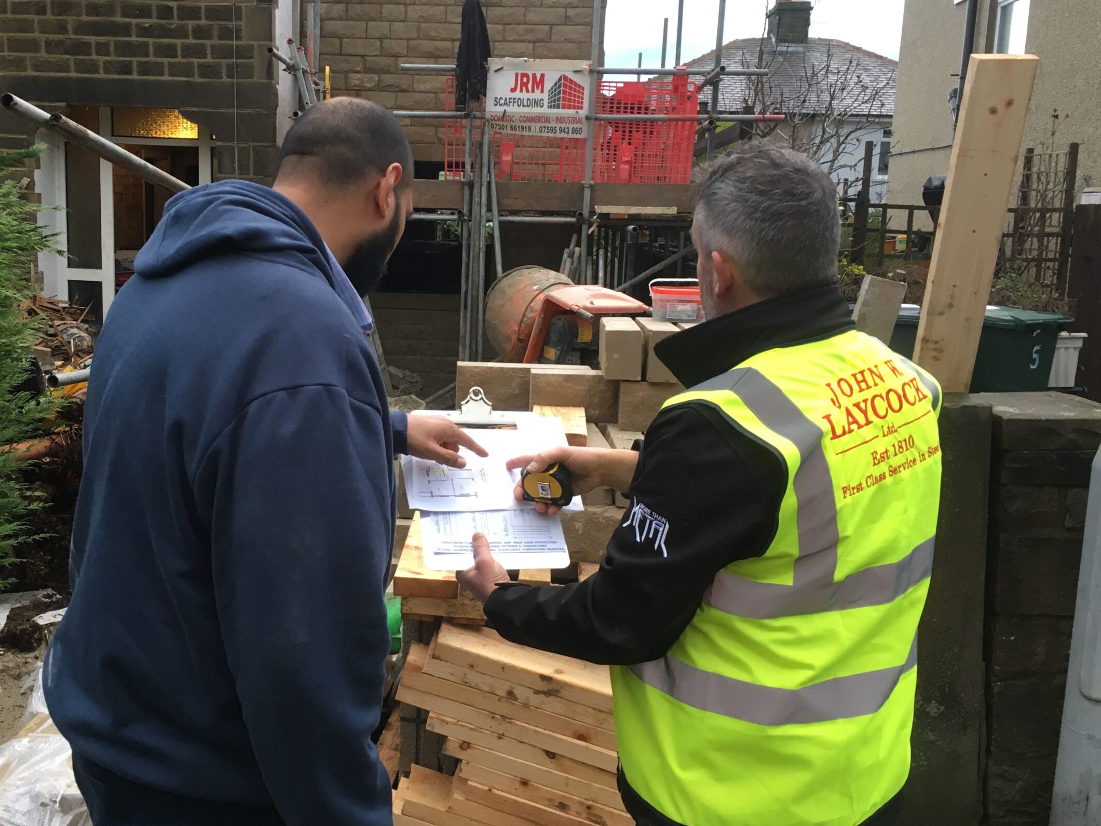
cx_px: 452
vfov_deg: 40.7
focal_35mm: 35
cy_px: 381
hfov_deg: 52.3
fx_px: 1113
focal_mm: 4.15
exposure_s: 1/33
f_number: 2.2
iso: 40
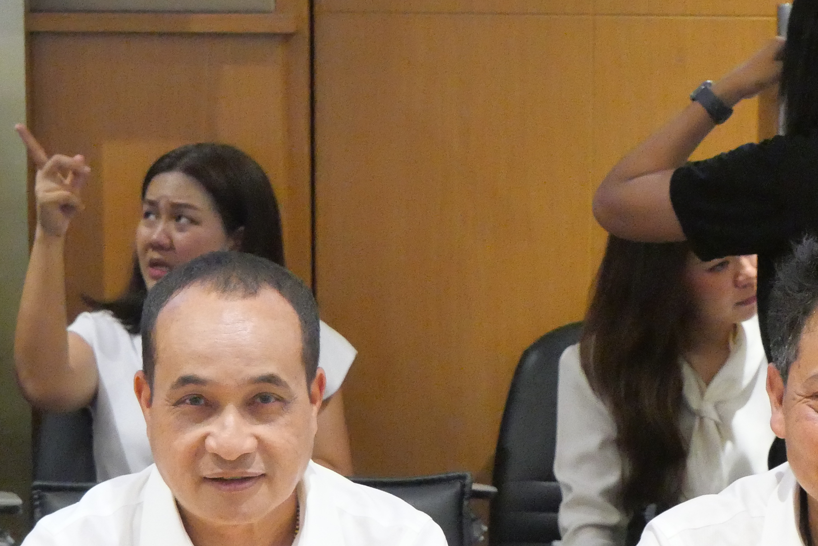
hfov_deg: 15.2
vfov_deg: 10.1
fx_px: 3069
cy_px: 497
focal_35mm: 135
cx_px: 518
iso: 6400
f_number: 5
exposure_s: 1/60
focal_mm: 32
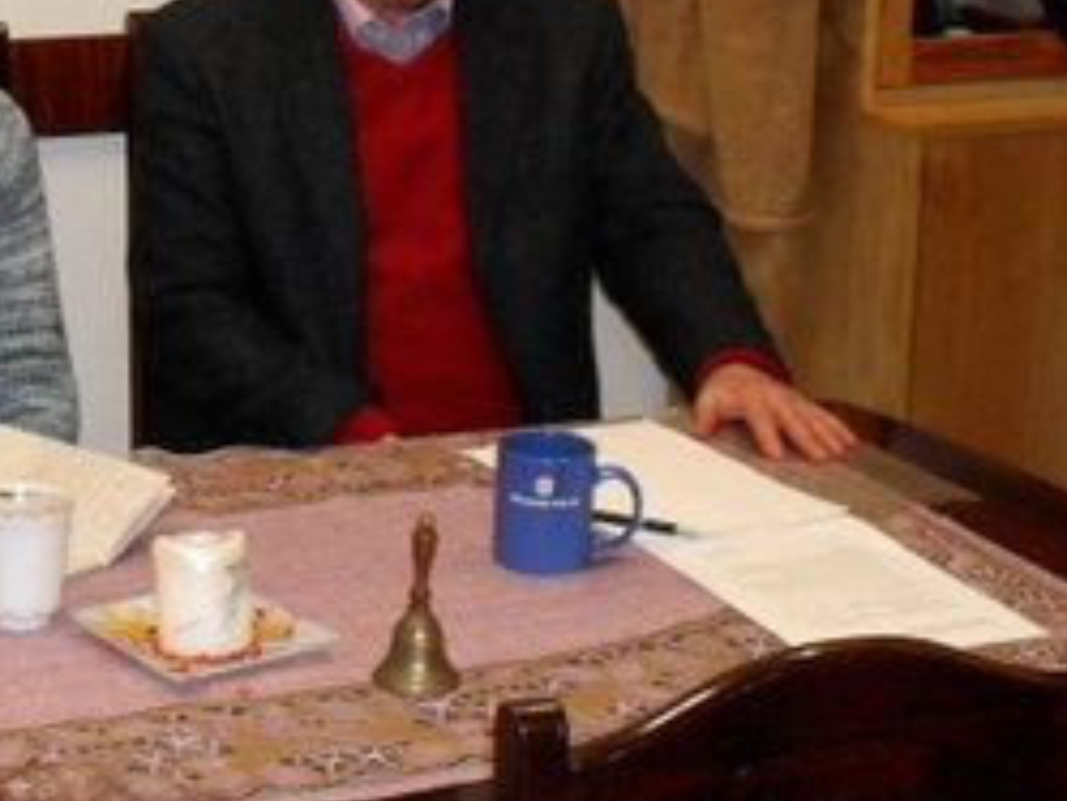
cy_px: -99
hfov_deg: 19.6
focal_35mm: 99
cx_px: 219
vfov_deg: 14.6
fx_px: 3053
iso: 200
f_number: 2.8
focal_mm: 6.3
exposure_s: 1/45
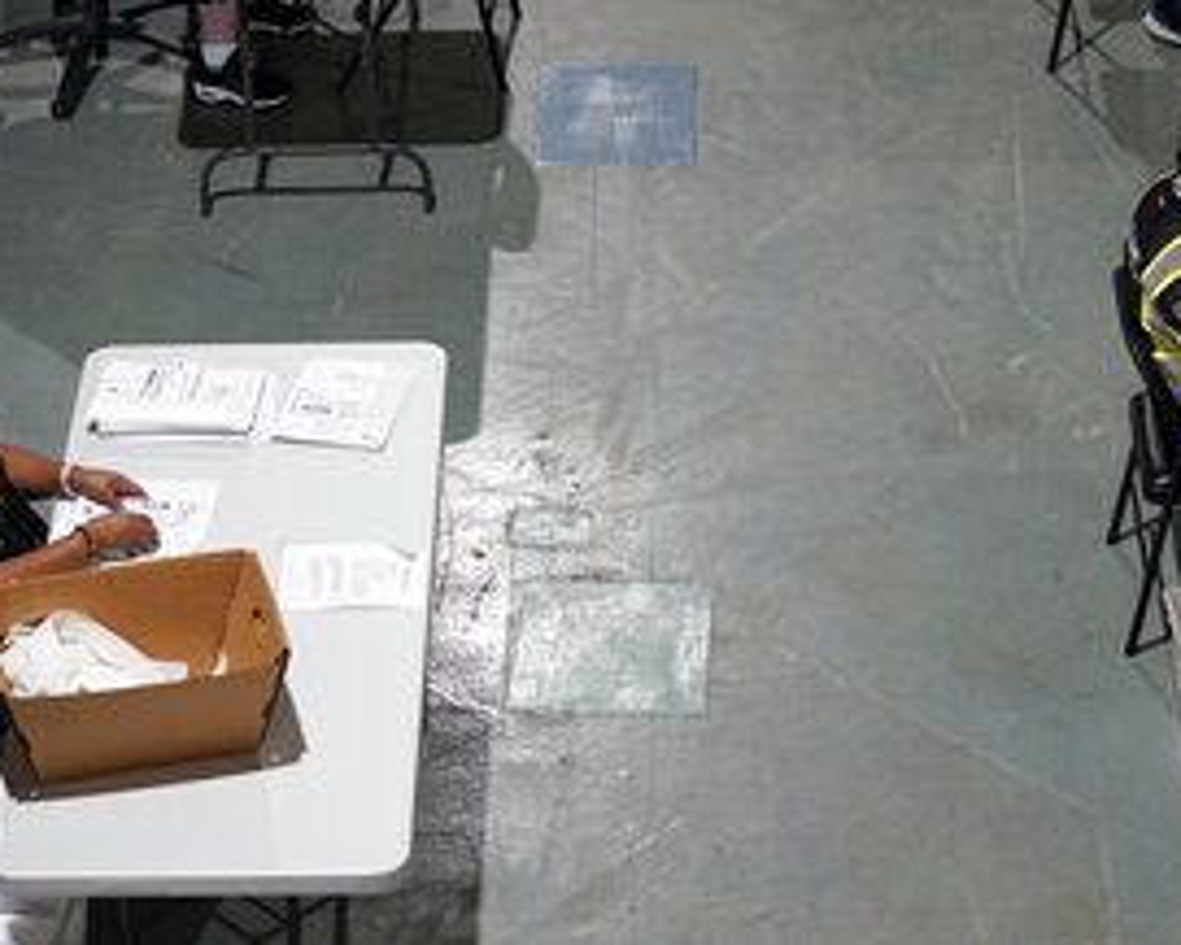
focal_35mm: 124
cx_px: 815
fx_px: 4336
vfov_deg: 12.4
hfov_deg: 15.5
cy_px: 211
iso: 2000
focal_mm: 70
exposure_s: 1/250
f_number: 2.8
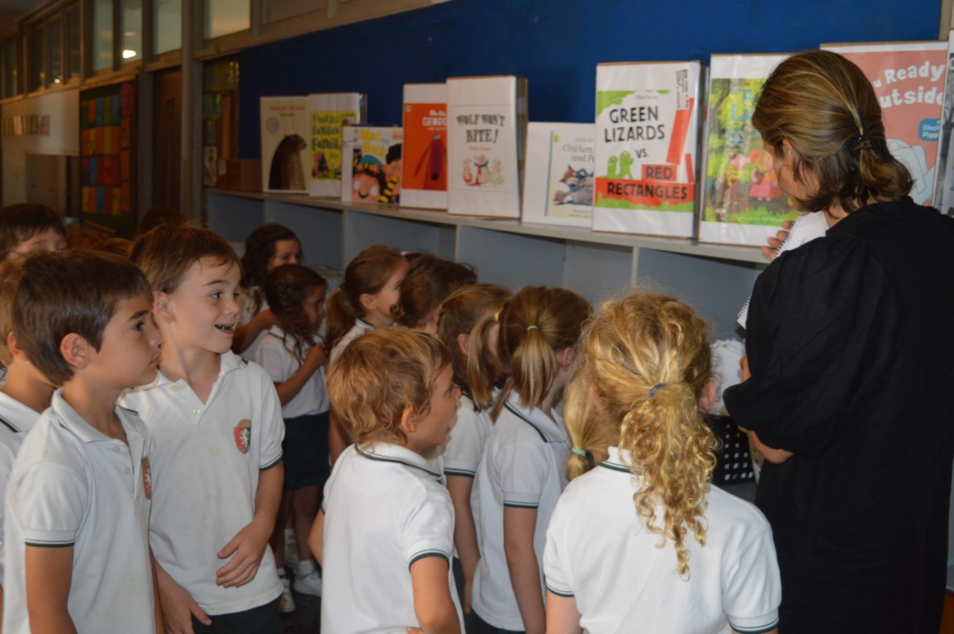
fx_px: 1072
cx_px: 477
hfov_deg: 48.0
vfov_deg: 33.0
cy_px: 317
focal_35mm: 40
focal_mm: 27
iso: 400
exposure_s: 1/100
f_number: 4
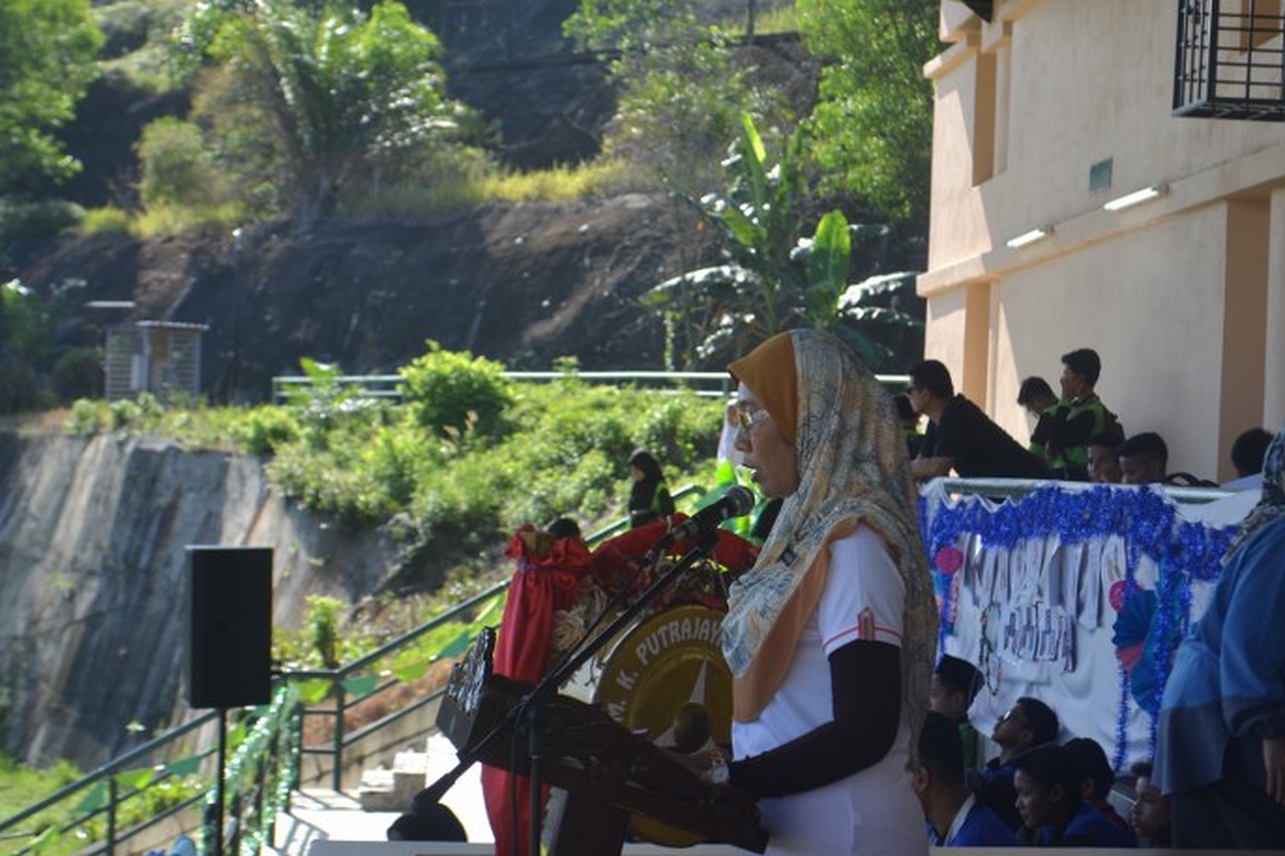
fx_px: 2997
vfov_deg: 16.3
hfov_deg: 24.2
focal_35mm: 84
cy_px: 400
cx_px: 734
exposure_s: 1/125
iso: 100
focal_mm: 48
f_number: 5.6
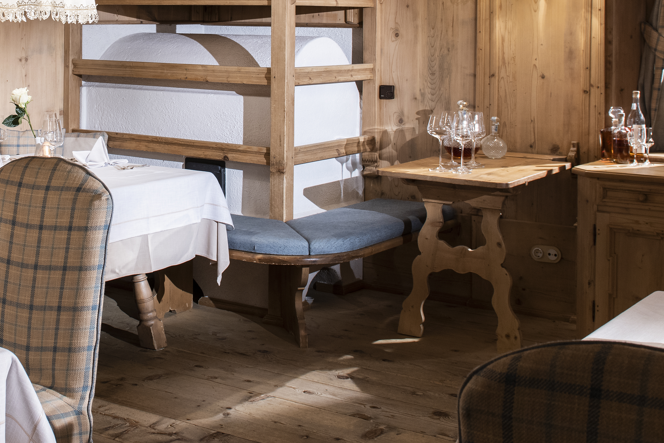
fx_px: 1107
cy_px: 45
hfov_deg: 32.4
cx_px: 126
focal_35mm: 60
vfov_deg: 22.1
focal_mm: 24
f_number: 5.6
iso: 400
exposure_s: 1/13
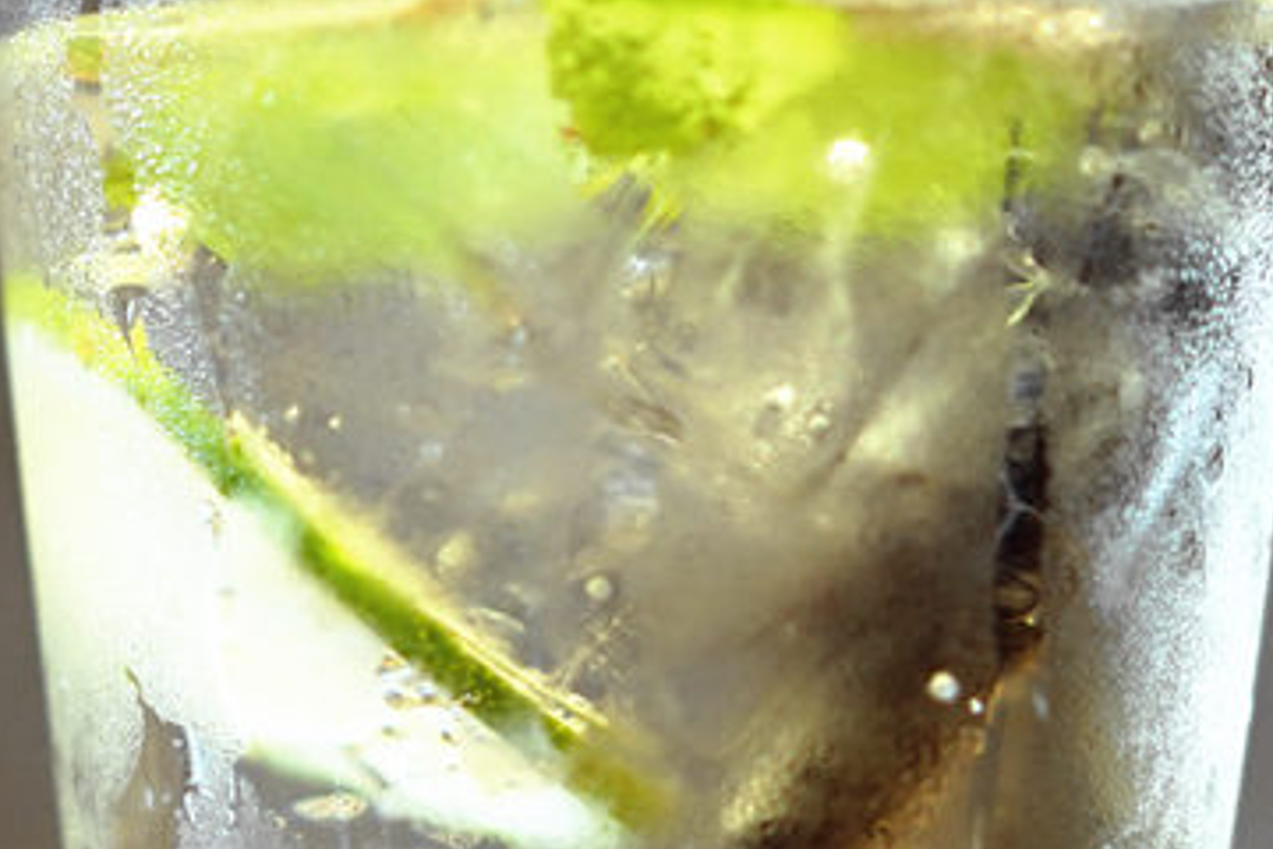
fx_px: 8097
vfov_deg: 6.0
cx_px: -219
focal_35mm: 229
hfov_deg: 8.9
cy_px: 1047
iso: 400
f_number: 2
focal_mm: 55
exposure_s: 1/60
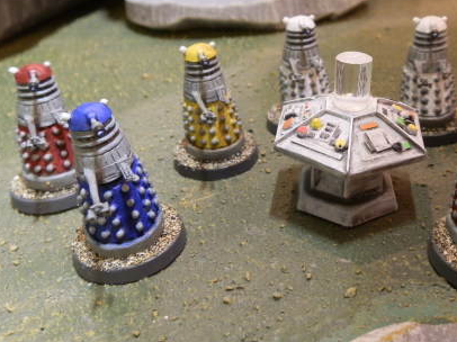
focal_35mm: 37
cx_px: 279
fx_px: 488
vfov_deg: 38.3
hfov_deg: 49.8
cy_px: 119
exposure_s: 1/13
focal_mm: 5
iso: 200
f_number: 3.1
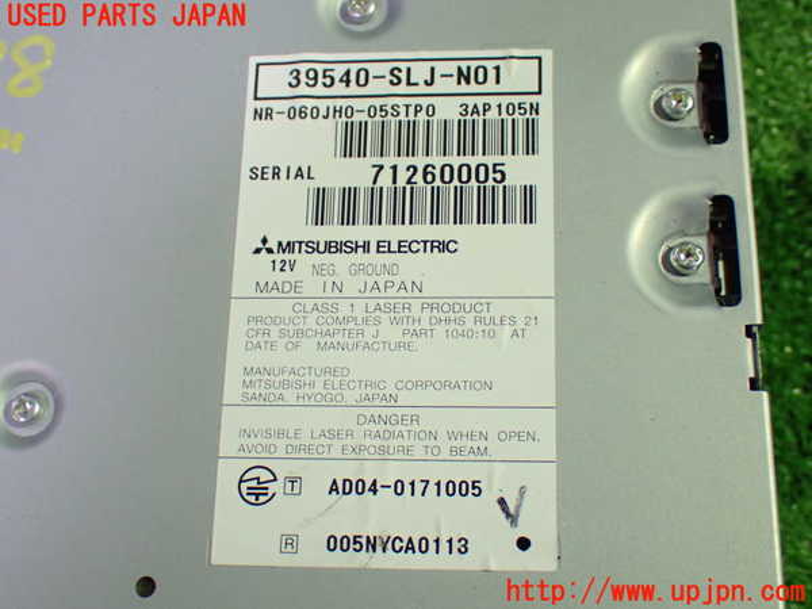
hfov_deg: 38.2
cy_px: 304
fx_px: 1173
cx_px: 406
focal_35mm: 50
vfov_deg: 29.1
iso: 1000
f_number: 3.2
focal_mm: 9.01
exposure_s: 1/50
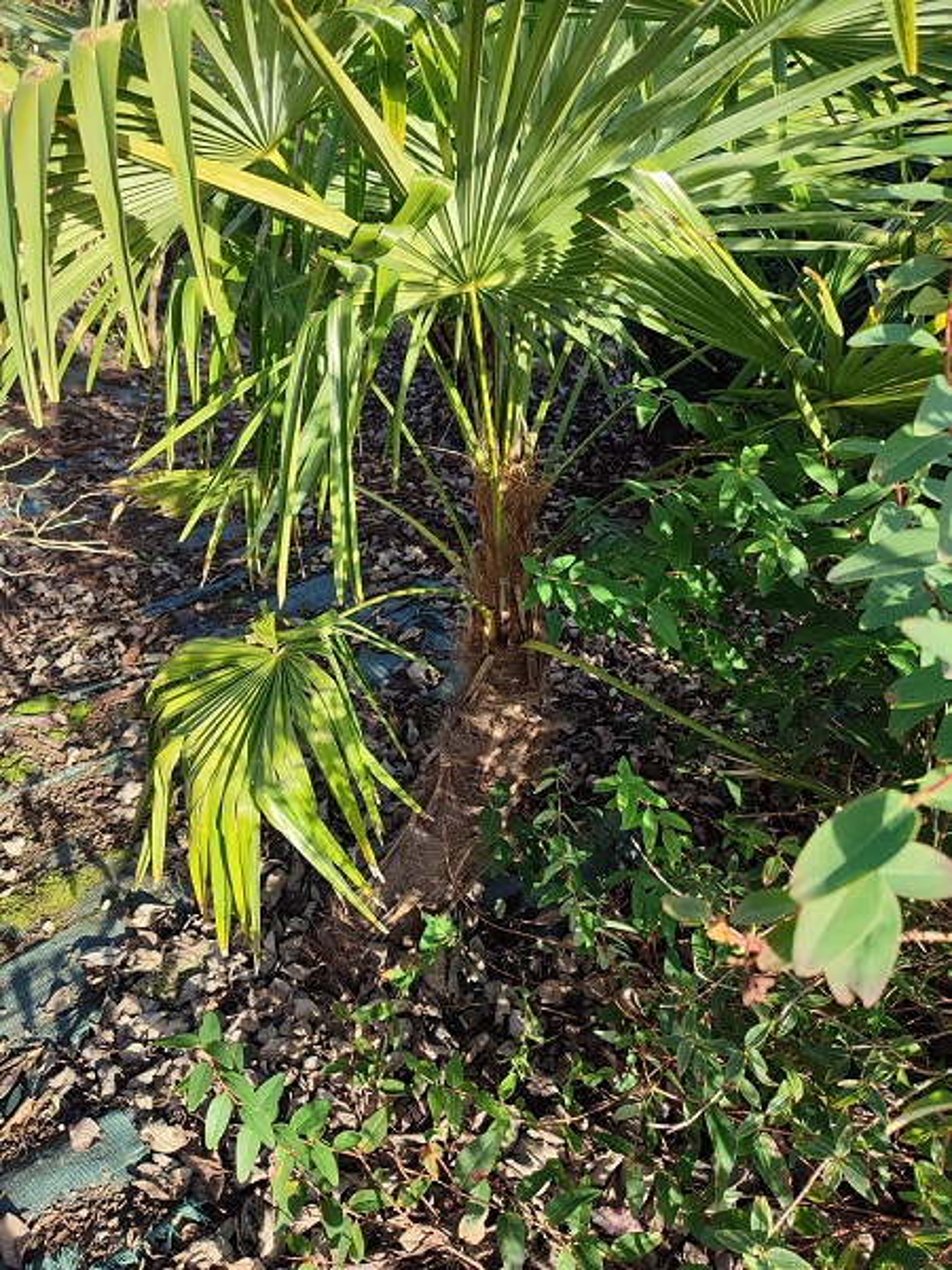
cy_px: 635
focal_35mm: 25
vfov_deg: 69.4
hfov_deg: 54.9
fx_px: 917
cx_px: 476
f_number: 1.9
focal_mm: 6.04
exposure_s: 1/173
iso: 50
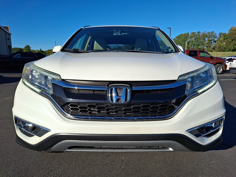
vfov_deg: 54.9
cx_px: 118
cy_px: 88
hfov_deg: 69.4
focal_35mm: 25
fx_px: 170
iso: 25
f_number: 1.8
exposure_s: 1/1667
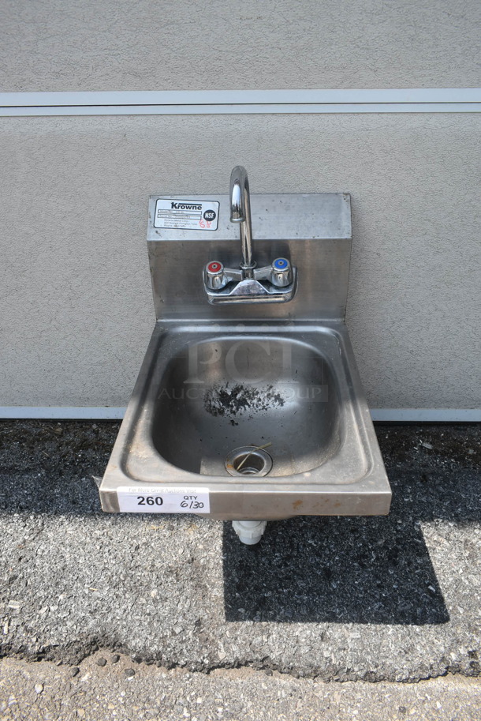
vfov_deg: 67.3
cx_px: 240
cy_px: 360
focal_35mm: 27
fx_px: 540
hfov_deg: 48.0
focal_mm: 18
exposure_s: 1/400
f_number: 7.1
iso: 200
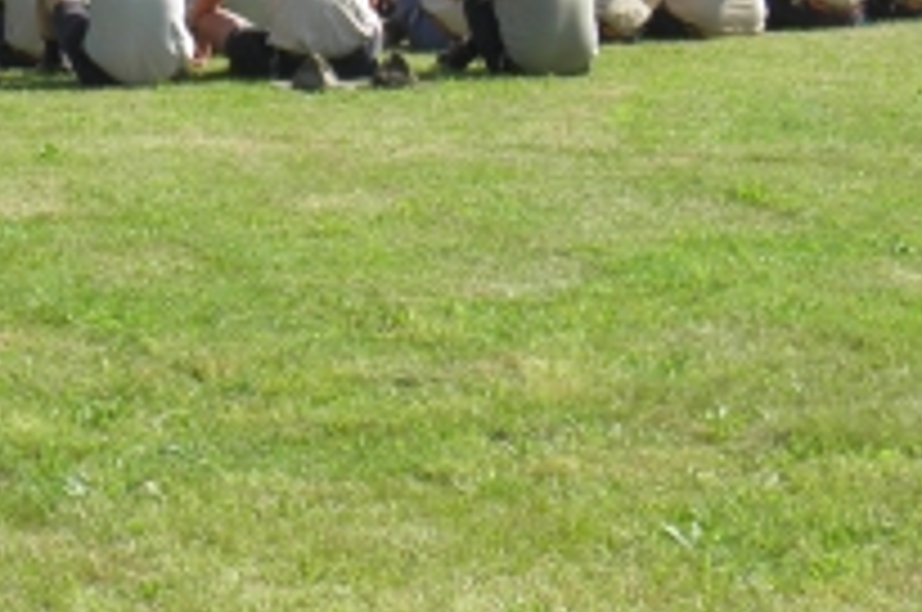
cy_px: -117
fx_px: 4577
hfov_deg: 11.4
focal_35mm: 179
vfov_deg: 7.6
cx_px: -45
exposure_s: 1/500
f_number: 3.3
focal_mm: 7.9
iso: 50
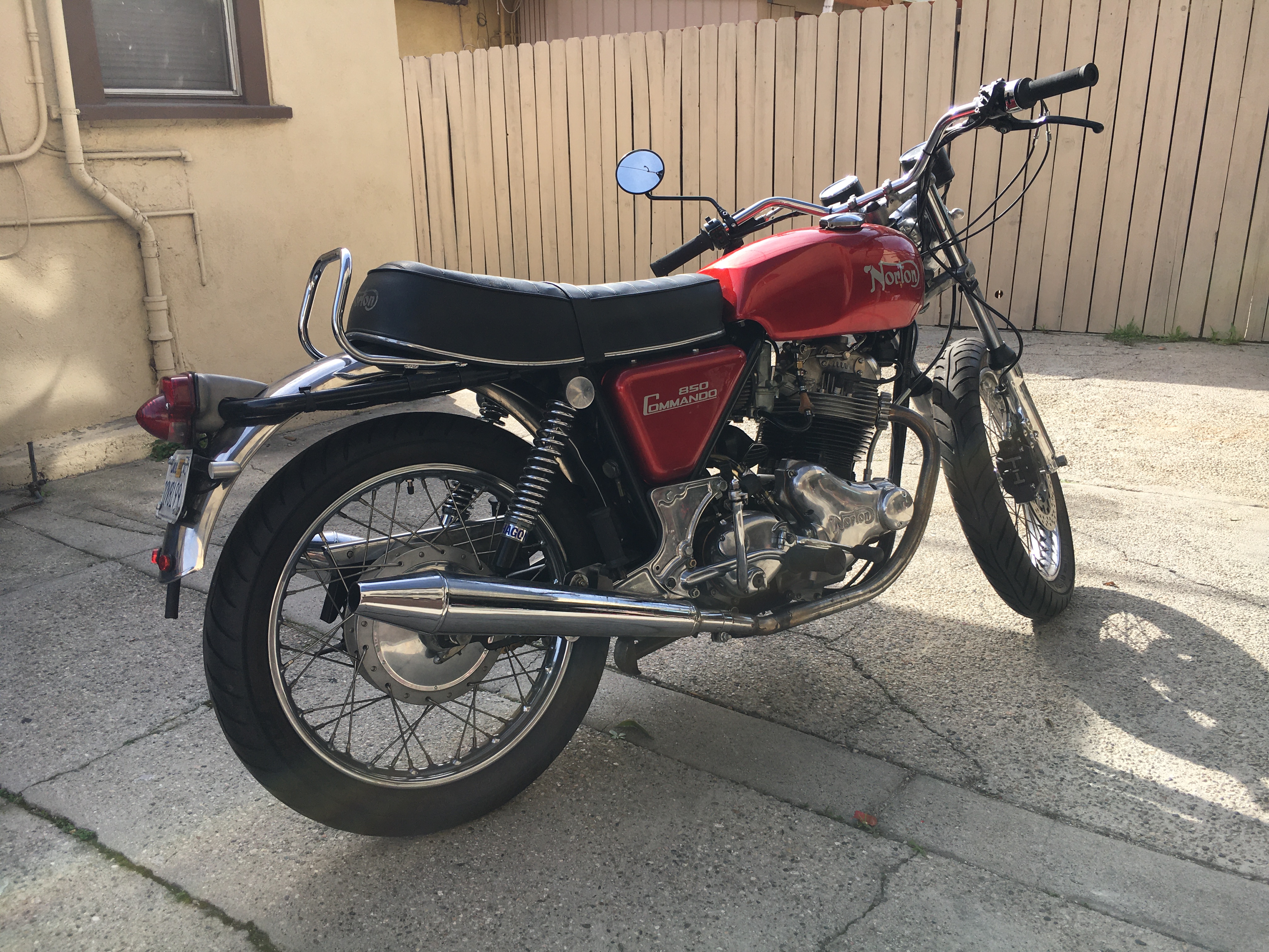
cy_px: 476
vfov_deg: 48.2
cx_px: 634
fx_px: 1063
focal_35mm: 29
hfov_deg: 61.7
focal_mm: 4.15
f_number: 2.2
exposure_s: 1/625
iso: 25
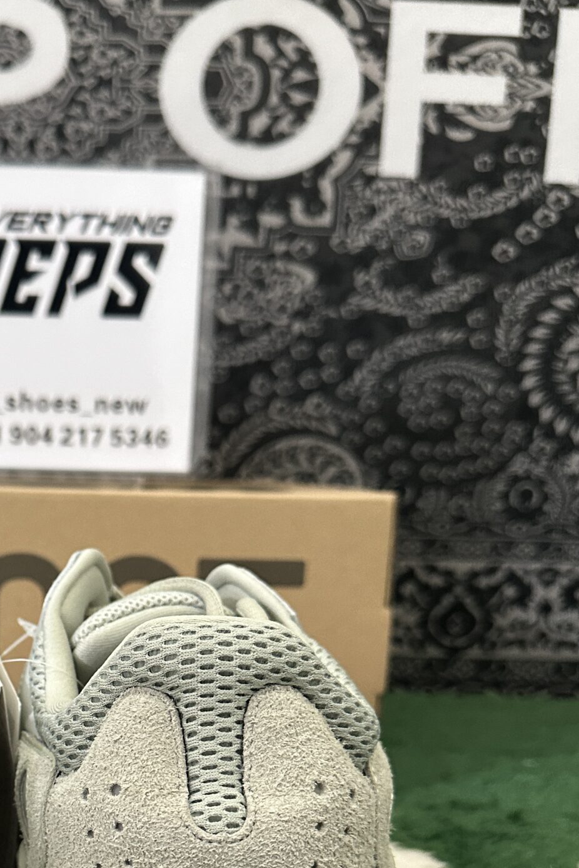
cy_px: 678
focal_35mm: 46
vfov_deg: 41.2
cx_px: 20
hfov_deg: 27.8
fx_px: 1110
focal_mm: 6.86
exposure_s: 1/50
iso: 500
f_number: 1.78
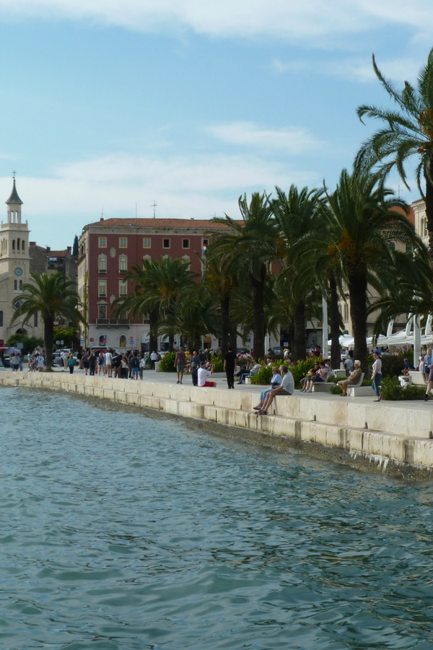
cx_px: 286
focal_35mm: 68
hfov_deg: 19.9
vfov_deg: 29.7
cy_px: 313
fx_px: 1228
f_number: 5.6
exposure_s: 1/320
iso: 80
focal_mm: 8.2
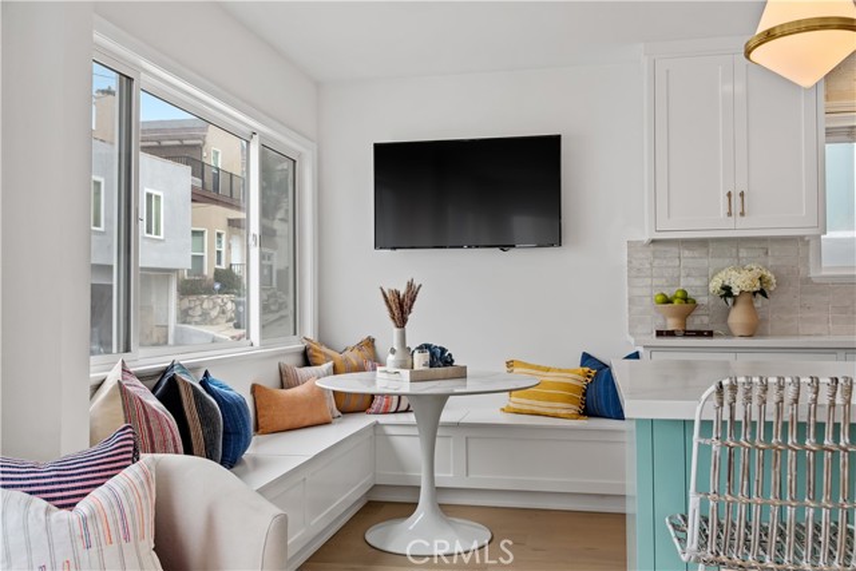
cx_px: 428
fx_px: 761
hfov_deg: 58.7
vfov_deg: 41.1
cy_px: 286
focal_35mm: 32
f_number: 8
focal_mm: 32
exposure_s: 1/320
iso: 800
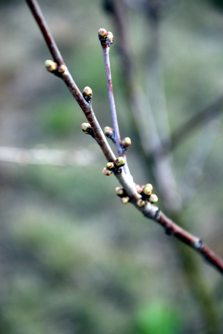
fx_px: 1462
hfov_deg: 8.7
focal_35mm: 158
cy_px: 167
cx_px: 112
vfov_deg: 13.0
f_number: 6.3
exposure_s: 1/125
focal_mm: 105
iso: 400
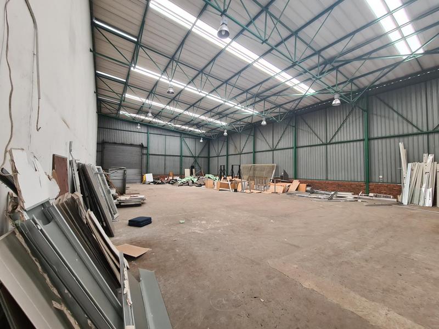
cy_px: 164
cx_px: 220
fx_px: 165
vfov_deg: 89.9
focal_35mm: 13
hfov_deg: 106.2
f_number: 2.2
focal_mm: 2.2
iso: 125
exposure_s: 1/50
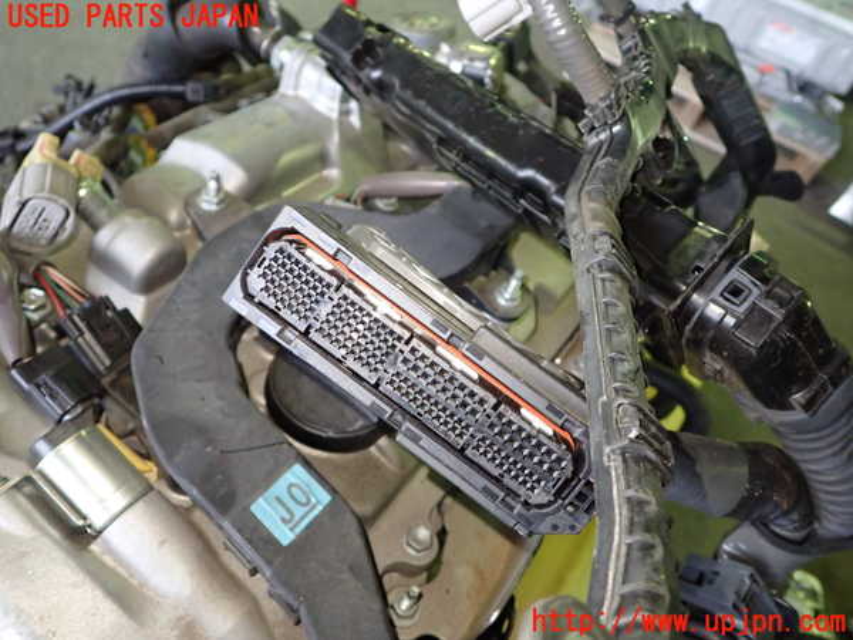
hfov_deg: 63.4
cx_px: 426
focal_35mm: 28
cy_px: 320
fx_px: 690
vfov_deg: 49.7
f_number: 2.2
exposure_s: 1/30
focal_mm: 5.05
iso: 640
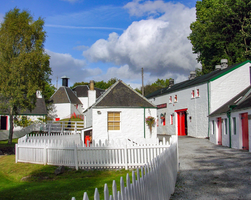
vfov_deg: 31.5
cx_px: 131
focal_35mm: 48
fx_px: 357
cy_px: 100
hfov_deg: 38.8
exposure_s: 1/759
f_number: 5.4
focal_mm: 7.7
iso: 50
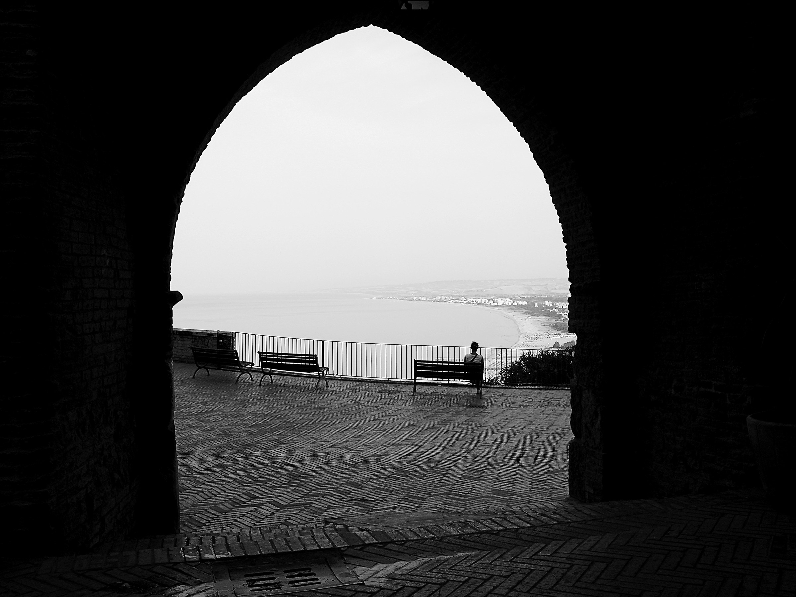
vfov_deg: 40.7
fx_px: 805
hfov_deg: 52.6
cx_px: 398
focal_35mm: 35
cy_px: 298
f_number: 5.6
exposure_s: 1/218
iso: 50
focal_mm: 8.9
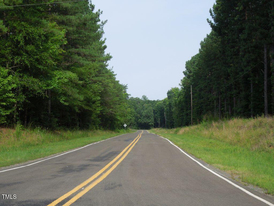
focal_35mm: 61
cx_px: 137
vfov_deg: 24.0
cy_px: 103
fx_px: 483
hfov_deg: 31.7
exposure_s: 1/500
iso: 100
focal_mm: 11
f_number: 4.3
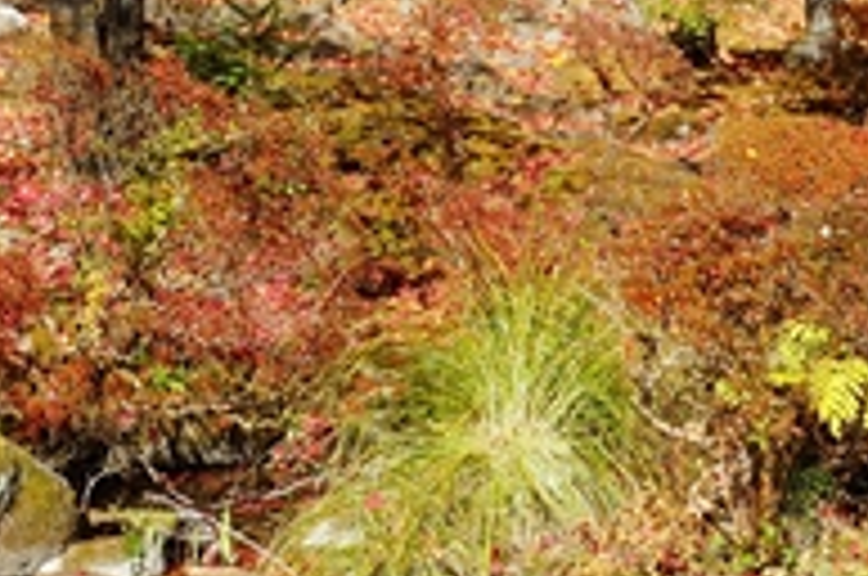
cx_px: 391
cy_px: -230
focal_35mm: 112
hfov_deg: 18.3
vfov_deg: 11.8
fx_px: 2696
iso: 100
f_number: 10
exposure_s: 1/125
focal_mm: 18
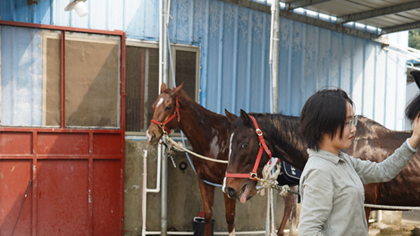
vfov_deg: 18.7
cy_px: 176
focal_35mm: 64
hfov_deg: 32.6
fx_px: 713
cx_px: 278
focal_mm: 41
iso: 100
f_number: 4
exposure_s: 1/250
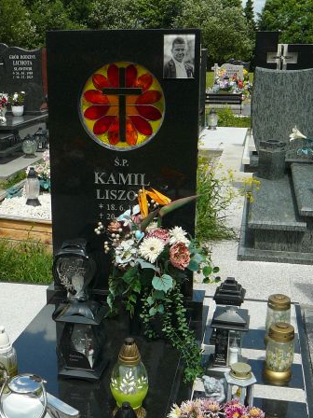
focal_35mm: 50
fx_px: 603
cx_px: 116
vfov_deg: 38.1
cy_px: 241
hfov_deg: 29.0
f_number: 5
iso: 80
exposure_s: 1/400
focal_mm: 5.2
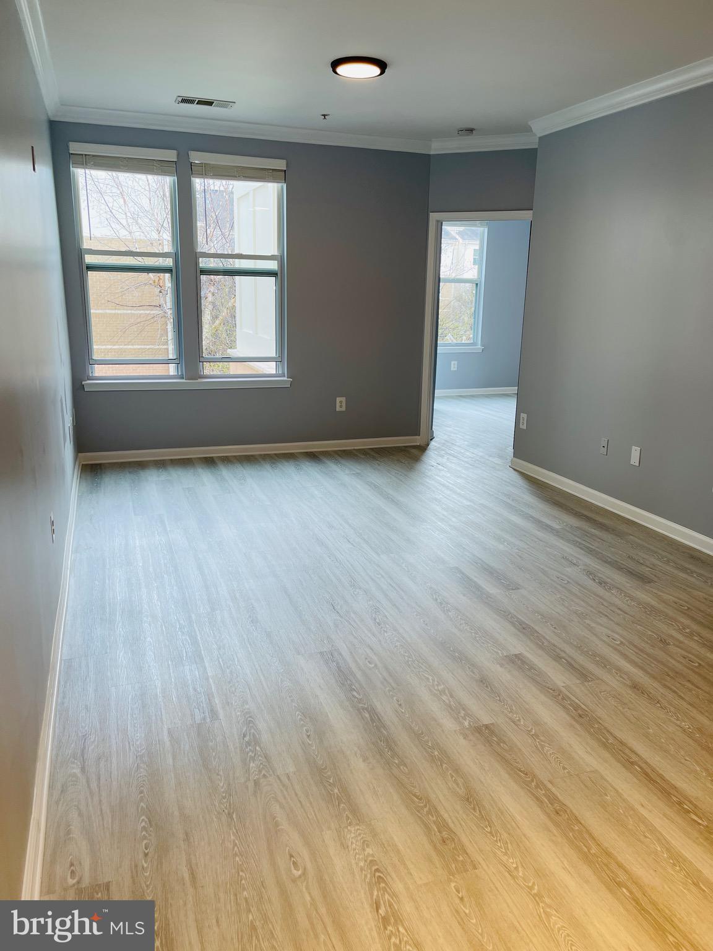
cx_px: 356
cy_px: 476
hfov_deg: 53.1
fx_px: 714
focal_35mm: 26
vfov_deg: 67.3
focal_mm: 5.1
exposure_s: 1/120
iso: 50
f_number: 1.6
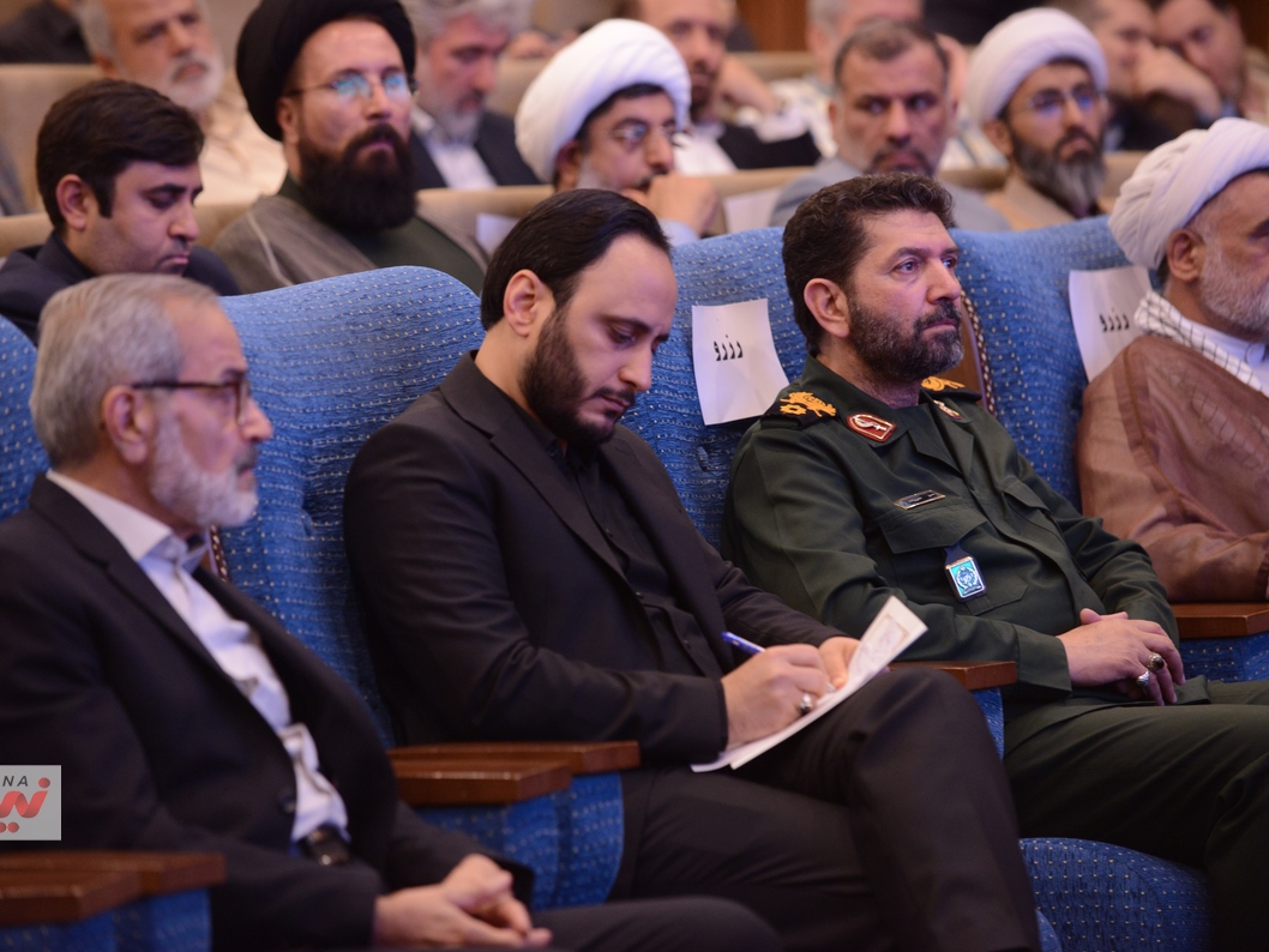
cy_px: 475
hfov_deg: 11.7
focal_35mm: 169
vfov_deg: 8.8
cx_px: 605
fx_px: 6197
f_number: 3.2
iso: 2000
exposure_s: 1/100
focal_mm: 155
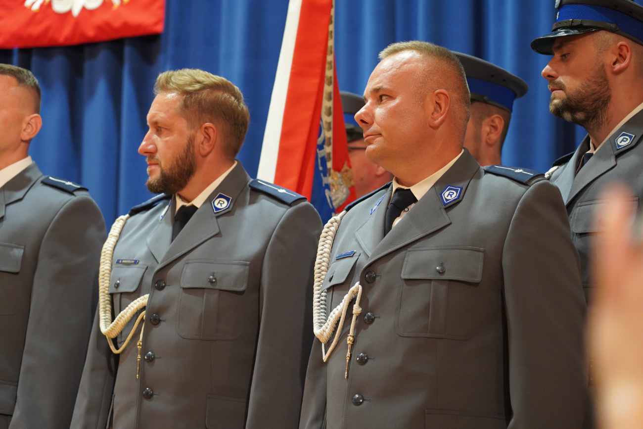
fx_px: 1804
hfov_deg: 20.2
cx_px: 322
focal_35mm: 101
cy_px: 214
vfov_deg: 13.6
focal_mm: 101
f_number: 4
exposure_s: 1/160
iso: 3200
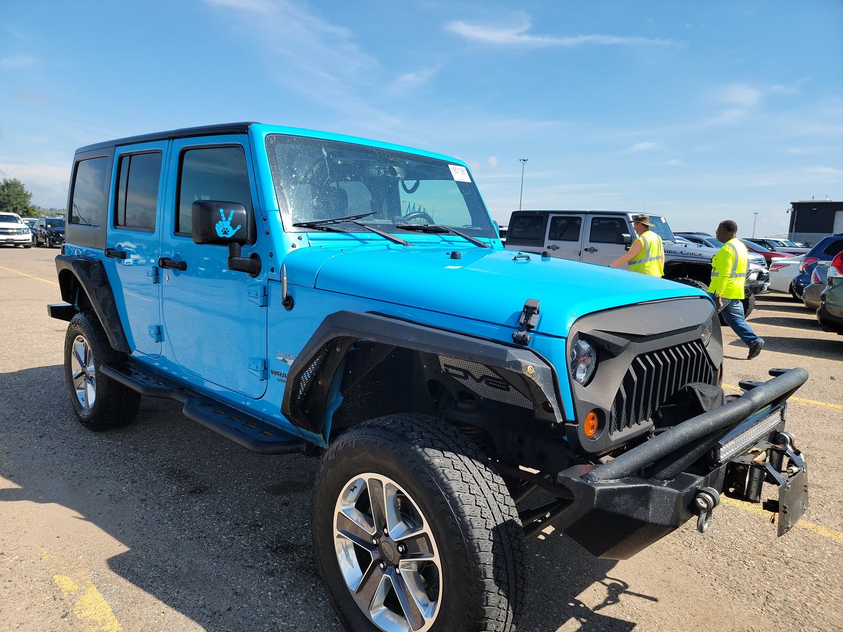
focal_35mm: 24
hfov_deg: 71.6
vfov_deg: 56.8
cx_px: 422
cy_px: 316
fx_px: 584
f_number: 1.8
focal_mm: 6.7
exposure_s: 1/669
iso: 50
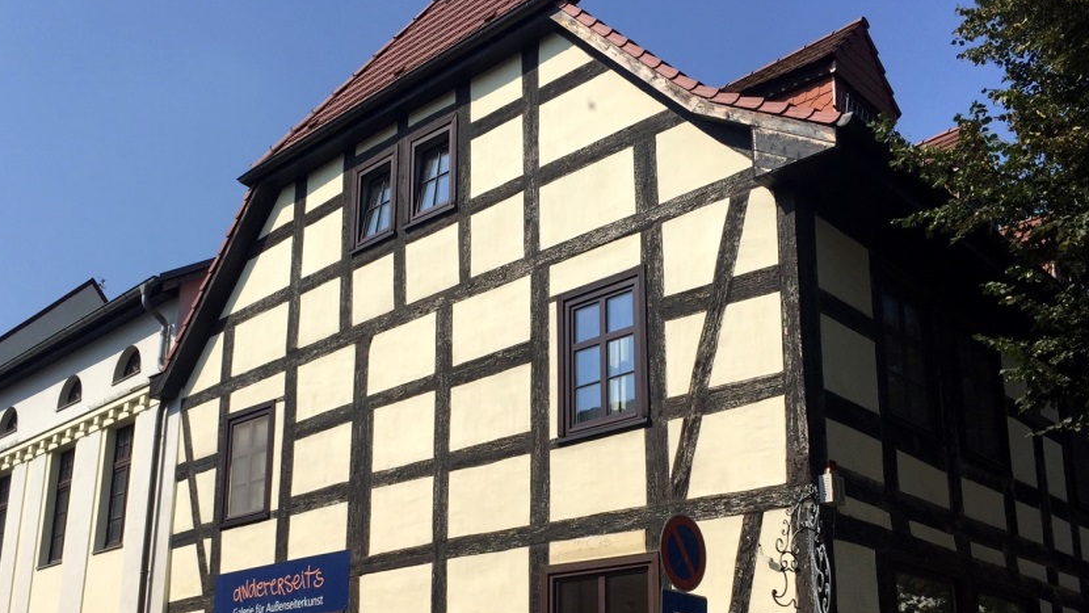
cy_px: 470
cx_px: 504
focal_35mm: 39
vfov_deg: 29.9
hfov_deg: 51.6
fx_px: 1126
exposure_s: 1/3300
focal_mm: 4.15
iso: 32
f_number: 2.2
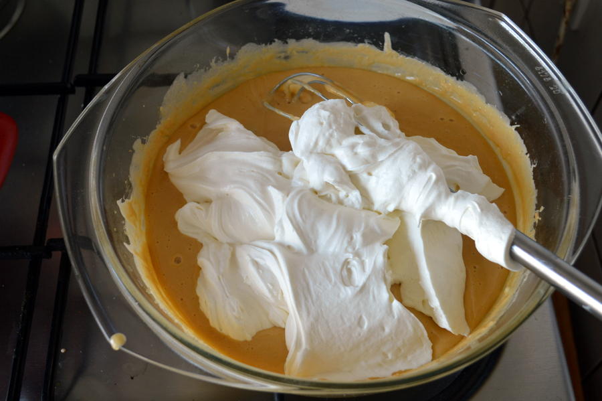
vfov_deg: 29.8
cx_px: 301
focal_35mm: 45
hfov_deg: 43.6
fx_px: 752
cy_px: 200
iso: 220
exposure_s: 1/125
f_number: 5.6
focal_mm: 30
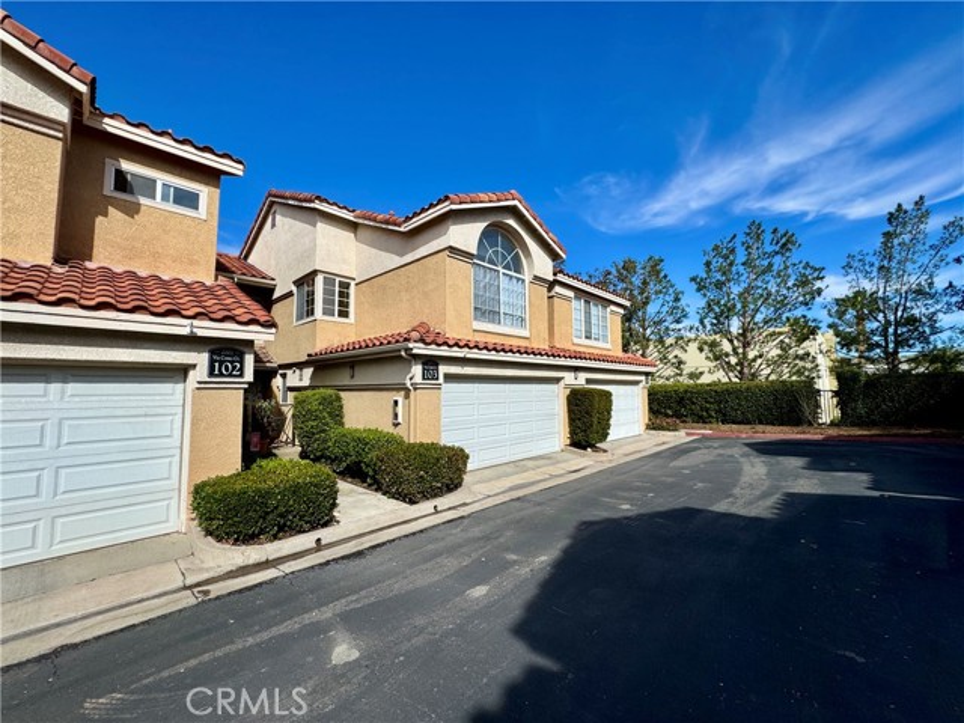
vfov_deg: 85.7
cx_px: 482
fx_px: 390
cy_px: 362
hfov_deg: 102.1
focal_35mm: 14
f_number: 2.2
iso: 50
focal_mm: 2.22
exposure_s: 1/3247
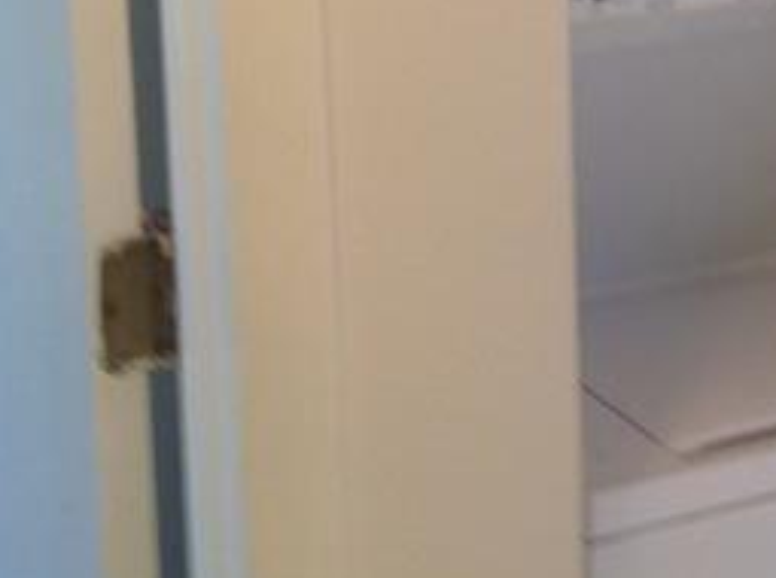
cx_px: 864
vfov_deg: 13.0
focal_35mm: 110
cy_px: -129
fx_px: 2460
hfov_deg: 17.3
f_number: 2.4
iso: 50
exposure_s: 1/24
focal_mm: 4.28
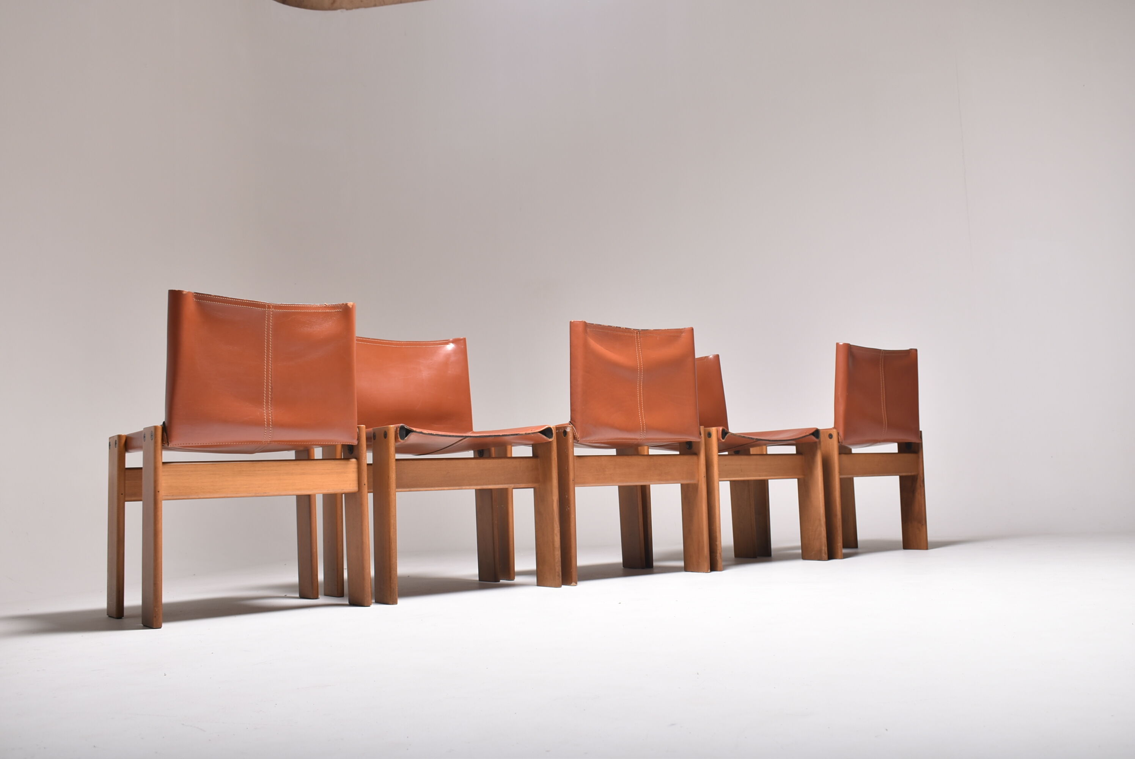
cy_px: 380
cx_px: 568
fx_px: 1089
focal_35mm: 34
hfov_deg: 55.1
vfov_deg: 38.4
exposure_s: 1/200
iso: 100
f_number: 6.3
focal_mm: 23
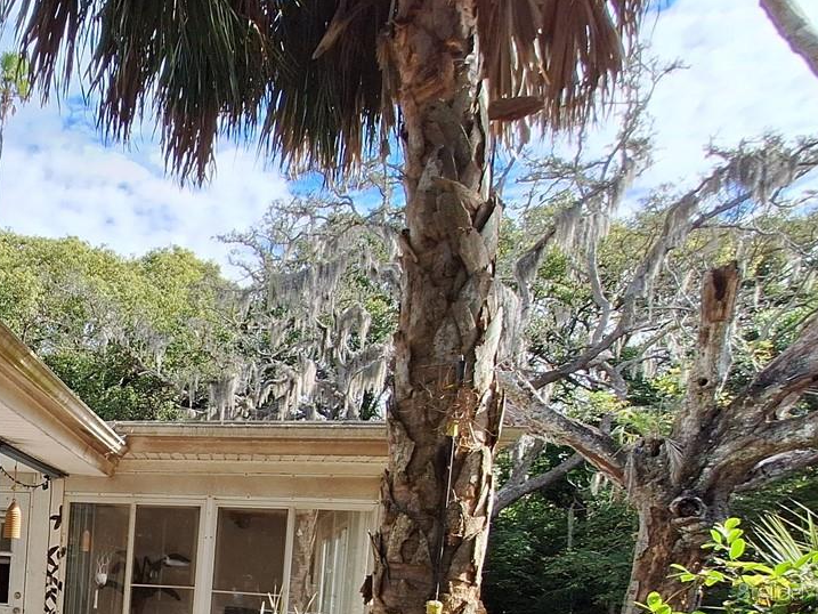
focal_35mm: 29
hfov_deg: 46.6
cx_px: -67
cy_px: 591
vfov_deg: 42.7
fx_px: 685
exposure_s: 1/951
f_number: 2.2
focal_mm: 1.74
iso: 40
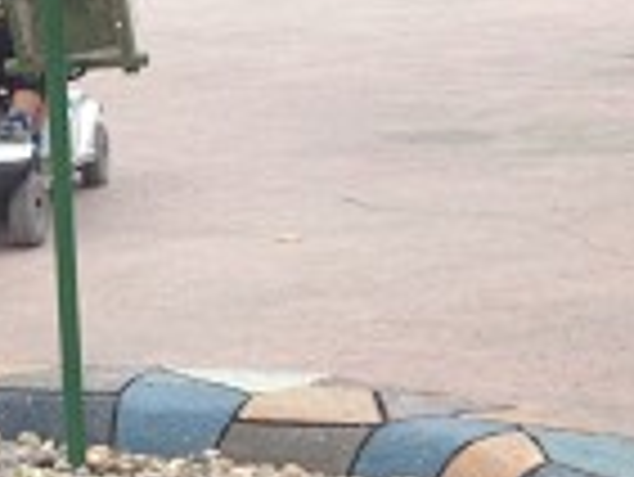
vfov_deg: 9.6
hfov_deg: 12.6
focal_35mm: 154
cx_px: -90
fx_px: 2823
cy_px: 454
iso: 50
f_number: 2.4
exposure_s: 1/547
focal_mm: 4.12
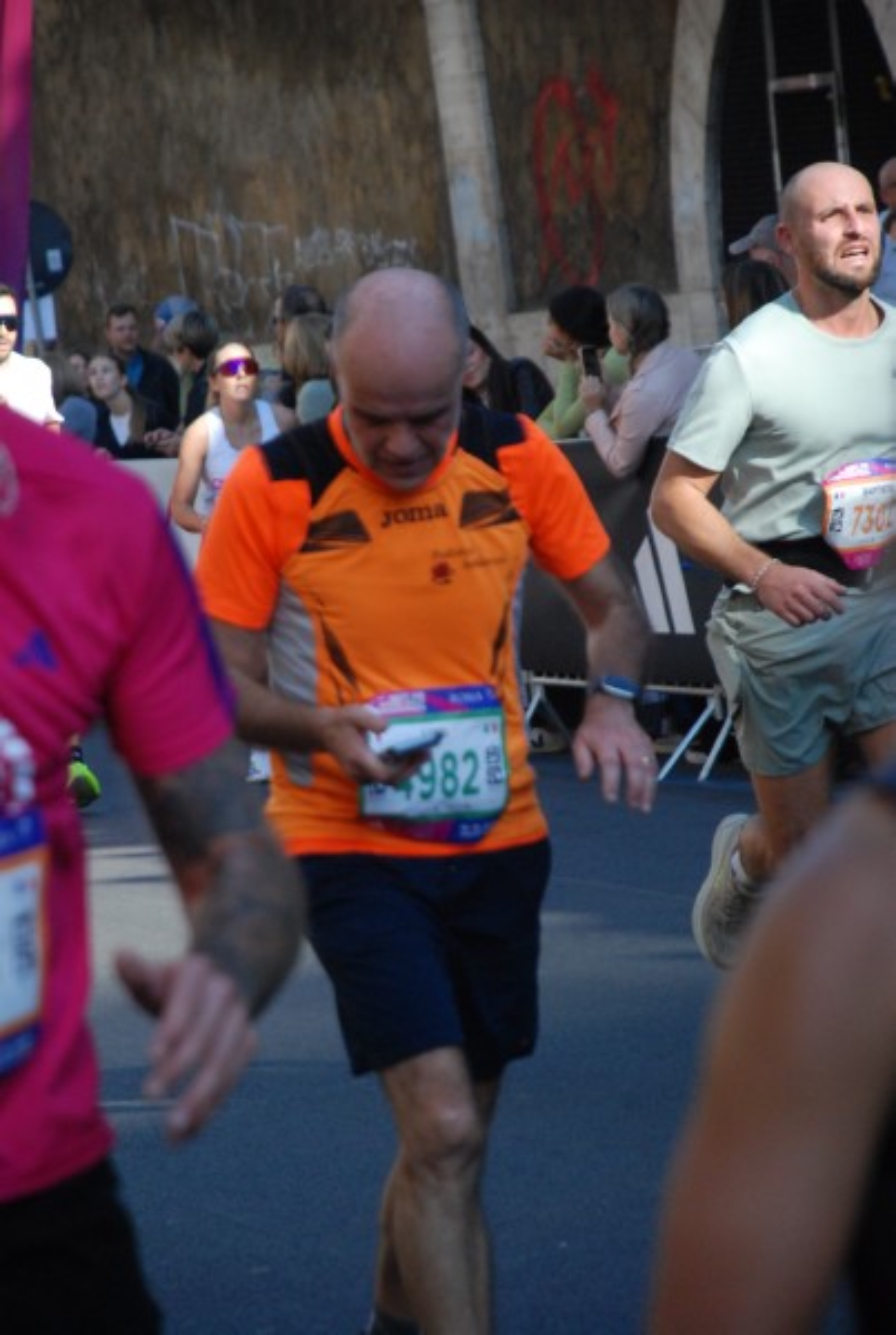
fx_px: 6963
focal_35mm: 188
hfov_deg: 7.4
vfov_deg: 10.9
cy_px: 668
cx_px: 448
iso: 1000
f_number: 5.6
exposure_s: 1/1000
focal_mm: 125
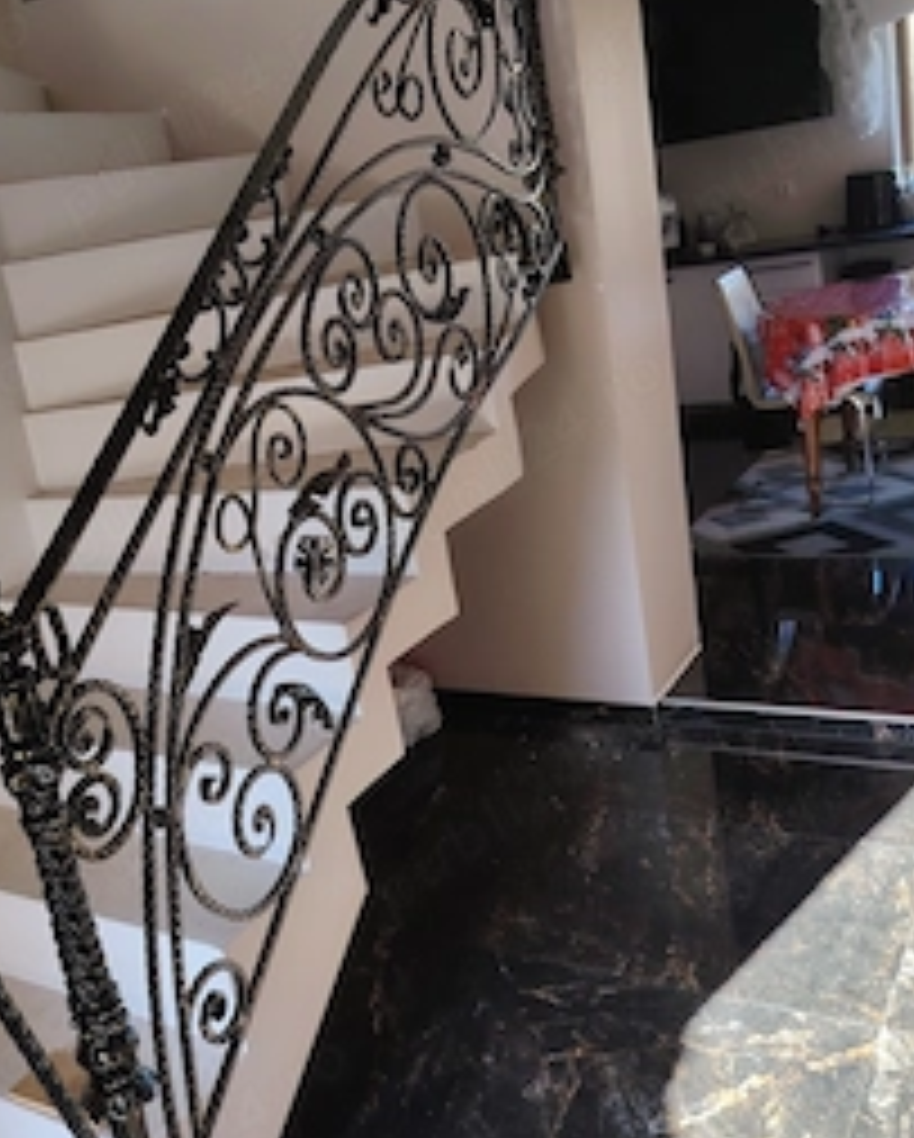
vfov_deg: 49.0
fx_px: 1249
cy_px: 535
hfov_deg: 40.0
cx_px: 360
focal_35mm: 37
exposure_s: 1/33.3
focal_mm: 5.25
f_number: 1.75
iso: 179
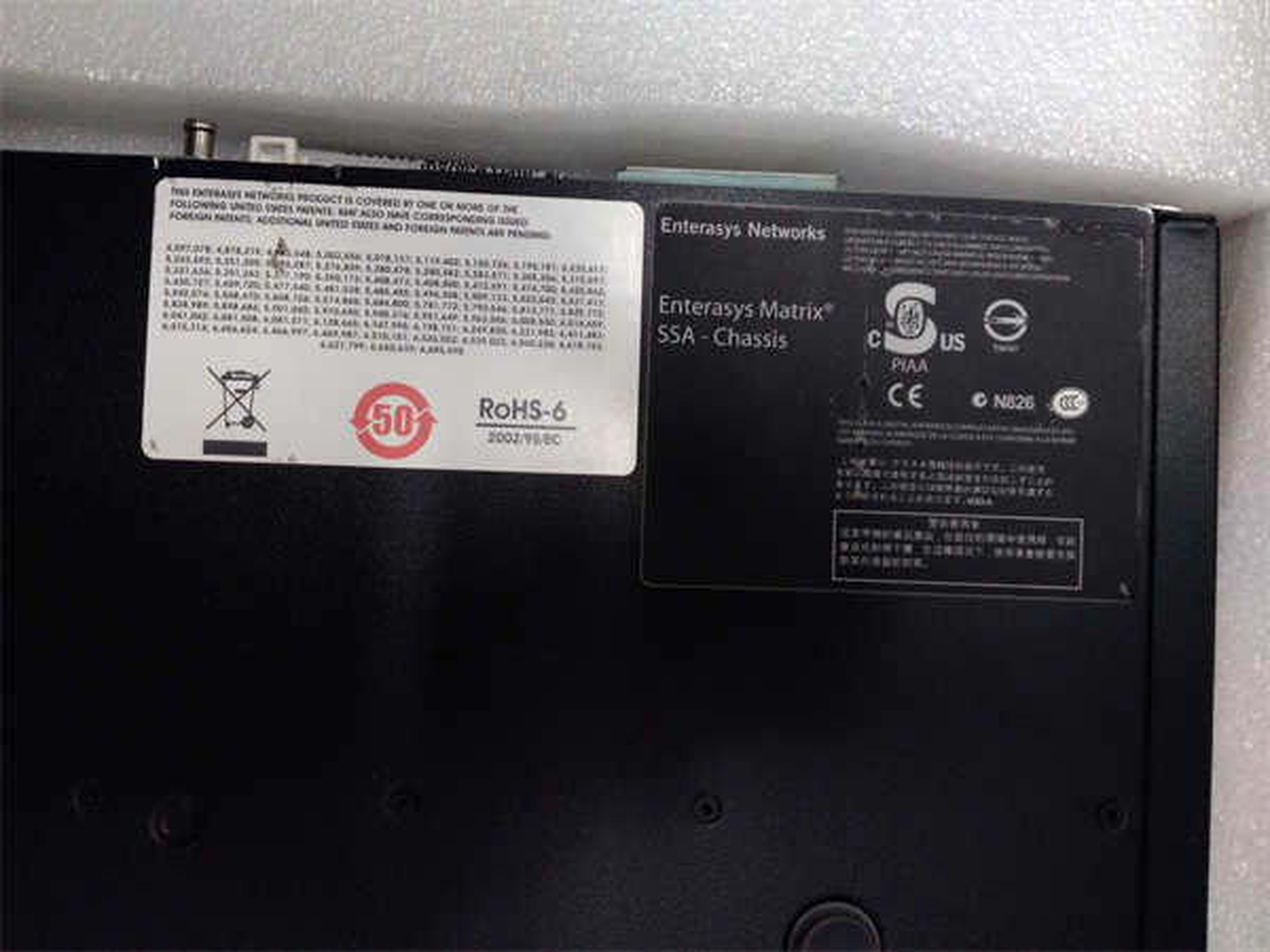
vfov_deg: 51.4
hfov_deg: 65.3
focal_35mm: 27
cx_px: 635
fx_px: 991
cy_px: 476
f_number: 2
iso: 312
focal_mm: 3.79
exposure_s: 1/33
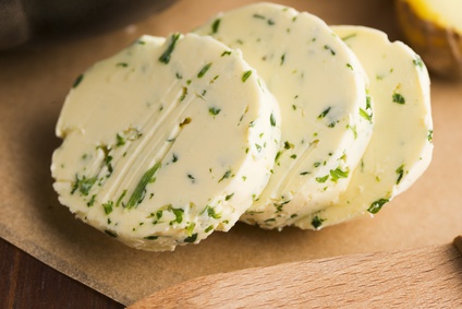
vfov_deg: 13.1
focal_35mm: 105
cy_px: 154
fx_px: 1348
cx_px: 231
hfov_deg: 19.4
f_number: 11
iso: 100
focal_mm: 105
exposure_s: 1/30
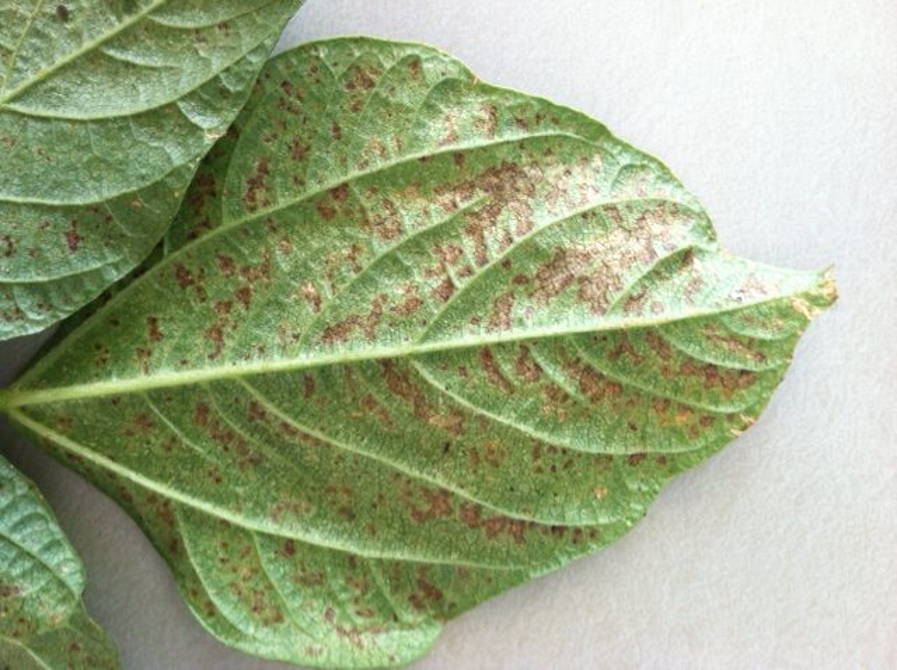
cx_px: 448
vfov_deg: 40.6
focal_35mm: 35
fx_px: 906
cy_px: 335
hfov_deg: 52.7
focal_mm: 3.85
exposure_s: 1/15
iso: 100
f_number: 2.8
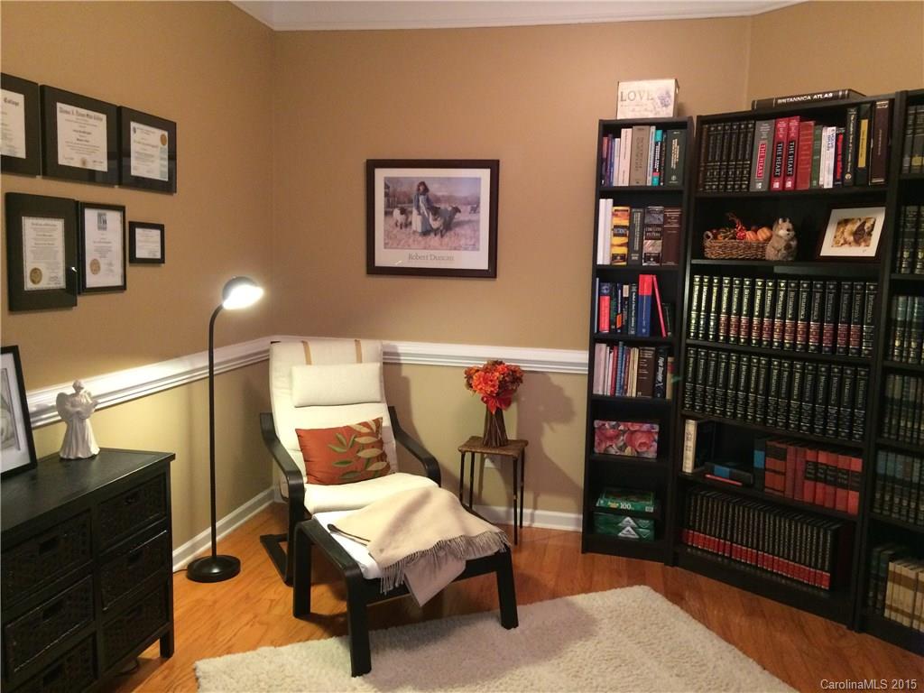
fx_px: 774
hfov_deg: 61.7
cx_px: 462
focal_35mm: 29
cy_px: 346
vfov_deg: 48.2
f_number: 2.2
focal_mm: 4.15
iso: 250
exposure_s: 1/30
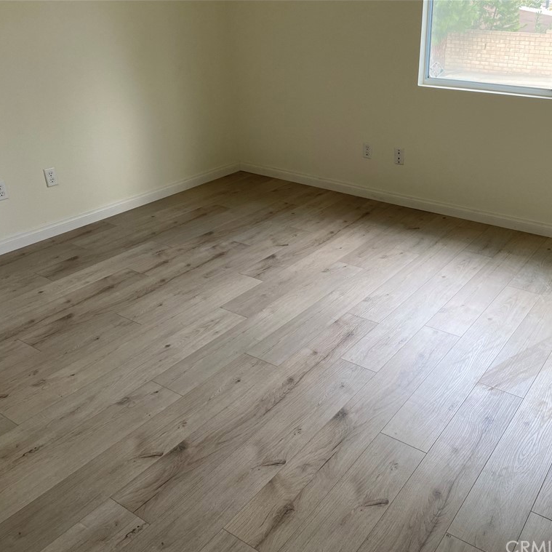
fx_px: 559
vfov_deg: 52.5
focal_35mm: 31
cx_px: 354
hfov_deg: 51.8
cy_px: 279
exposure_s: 1/121
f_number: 1.8
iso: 100
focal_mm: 4.25
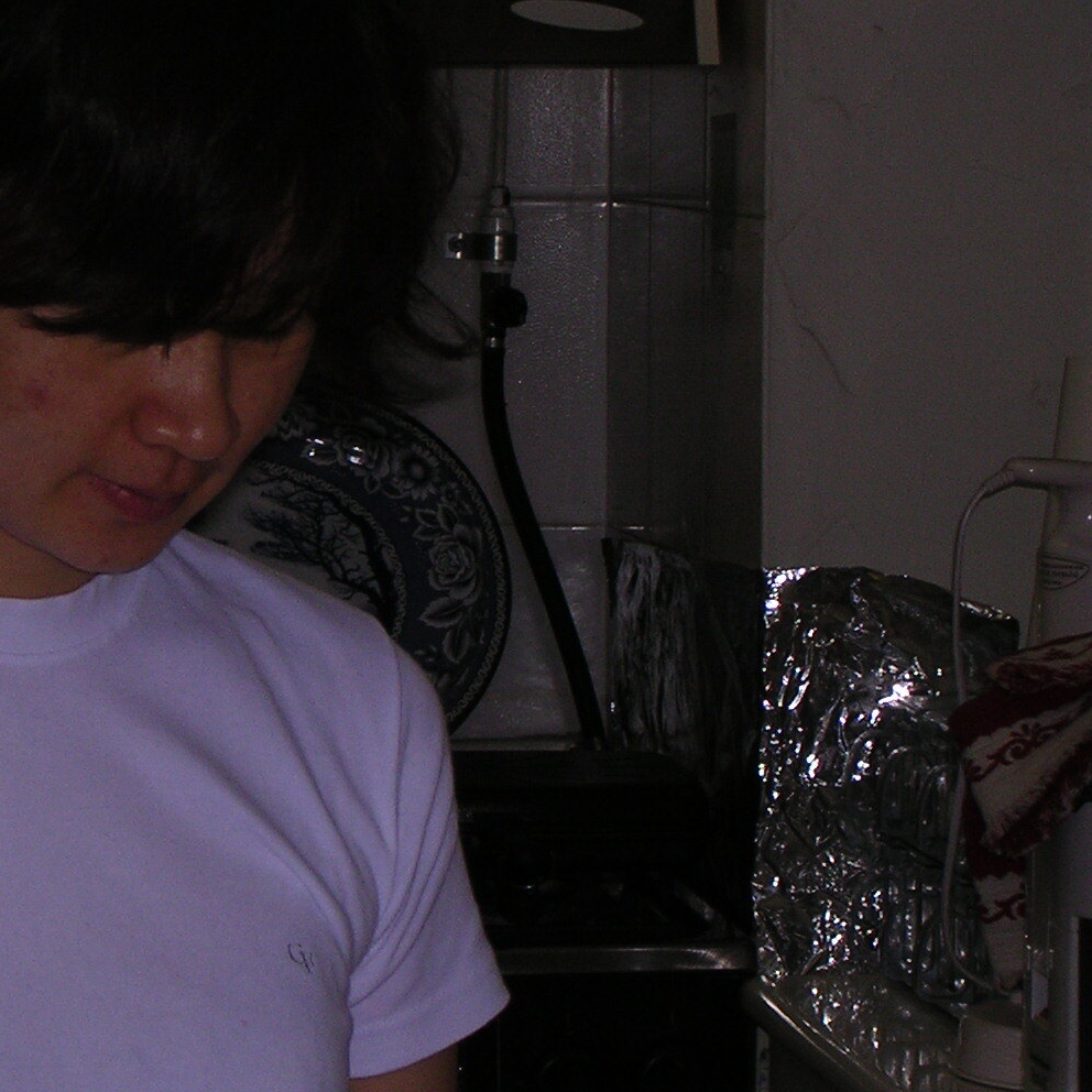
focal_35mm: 166
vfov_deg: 10.5
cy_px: 444
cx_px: 122
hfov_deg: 10.5
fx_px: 5925
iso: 100
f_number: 4.3
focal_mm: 13.7
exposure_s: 1/60.1
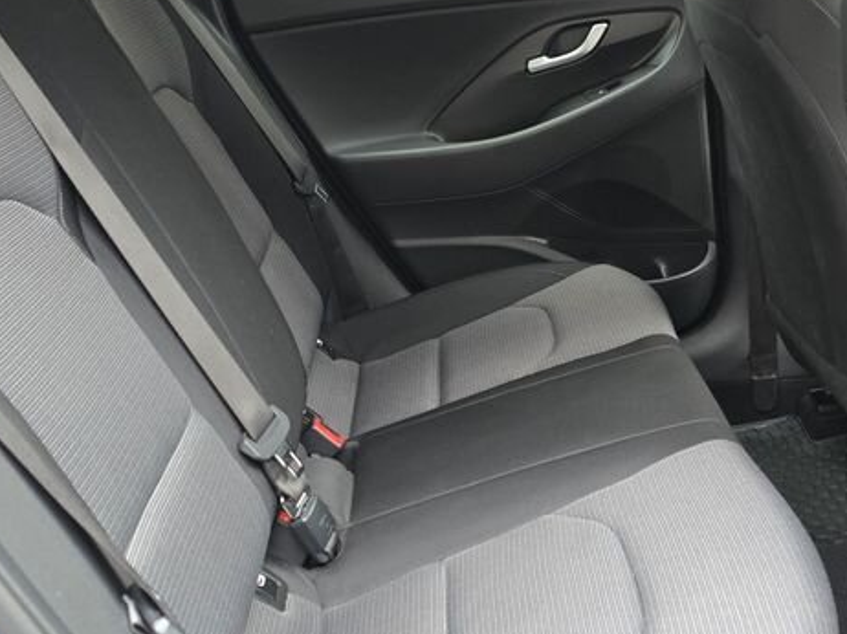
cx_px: 566
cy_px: 295
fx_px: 1247
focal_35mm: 51
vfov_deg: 28.5
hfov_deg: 37.1
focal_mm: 6.3
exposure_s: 1/60
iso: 640
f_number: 1.7
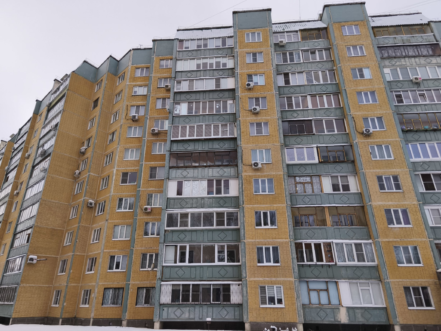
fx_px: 293
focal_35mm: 23
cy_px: 166
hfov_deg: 73.9
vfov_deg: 58.9
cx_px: 220
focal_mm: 5.35
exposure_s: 1/1230
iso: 80
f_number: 1.7
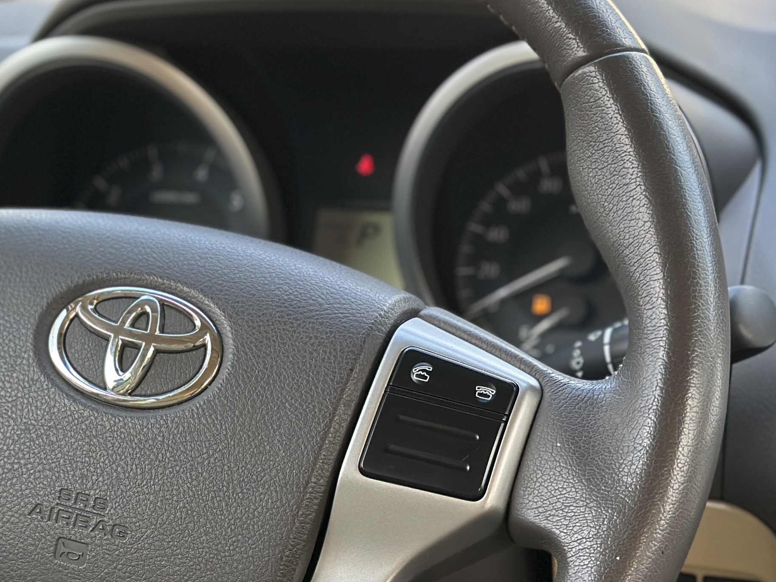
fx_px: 2376
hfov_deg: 18.3
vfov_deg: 13.9
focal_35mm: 106
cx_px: 92
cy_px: 404
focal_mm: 6.86
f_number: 1.78
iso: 80
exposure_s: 1/244
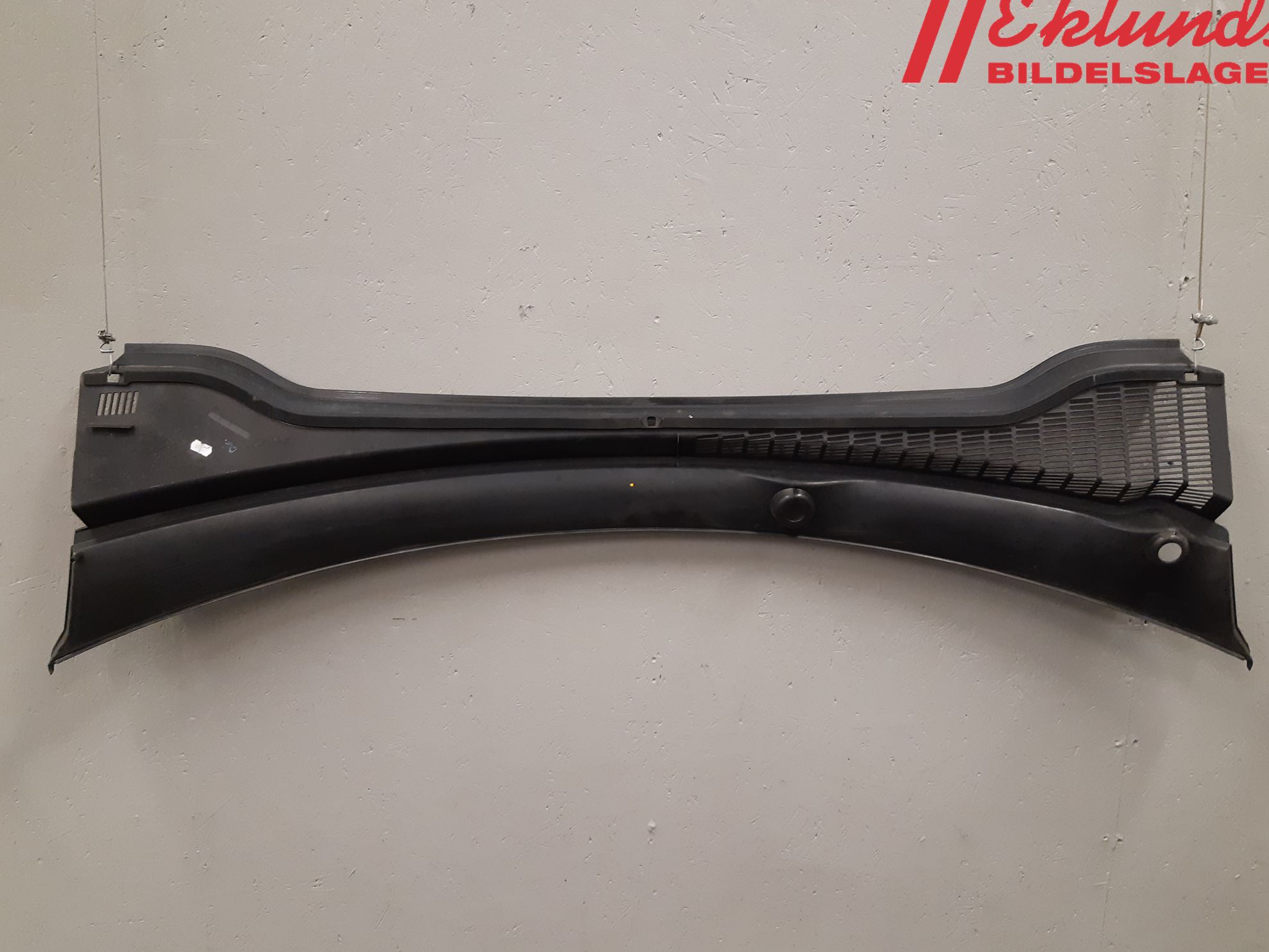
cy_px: 469
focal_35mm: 27
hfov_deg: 65.3
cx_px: 638
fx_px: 990
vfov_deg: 51.4
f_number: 1.7
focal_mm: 3.93
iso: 200
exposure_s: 1/50
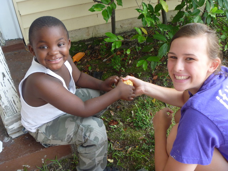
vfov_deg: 40.7
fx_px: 231
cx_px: 114
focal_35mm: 35
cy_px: 86
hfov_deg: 52.6
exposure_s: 1/60
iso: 80
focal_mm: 6.3
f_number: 3.5
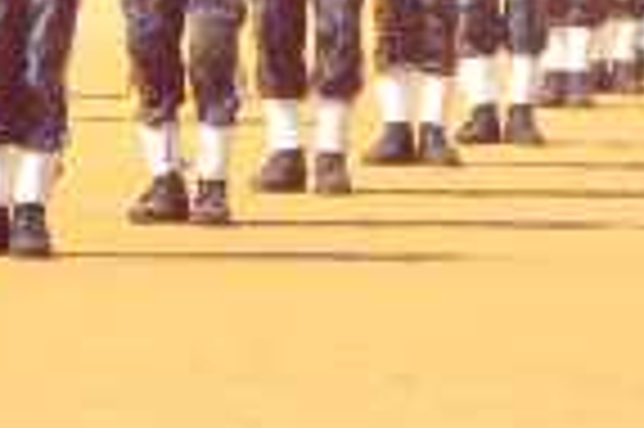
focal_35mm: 661
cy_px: -243
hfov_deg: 3.1
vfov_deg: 2.1
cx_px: 207
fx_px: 11813
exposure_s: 1/160
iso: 200
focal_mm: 105
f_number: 13
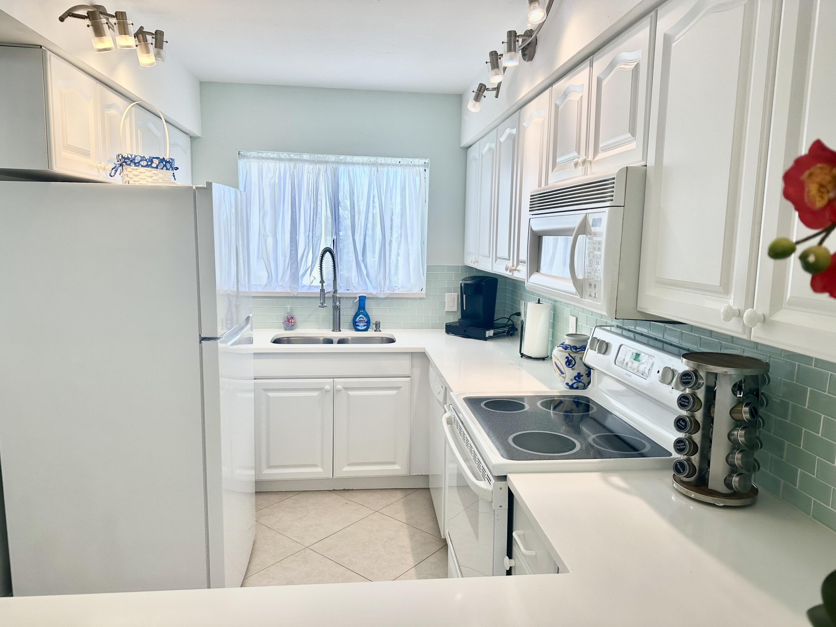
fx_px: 580
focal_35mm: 24
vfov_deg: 56.8
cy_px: 314
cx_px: 418
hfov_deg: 71.6
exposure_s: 1/299
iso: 80
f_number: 1.78
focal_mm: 6.86
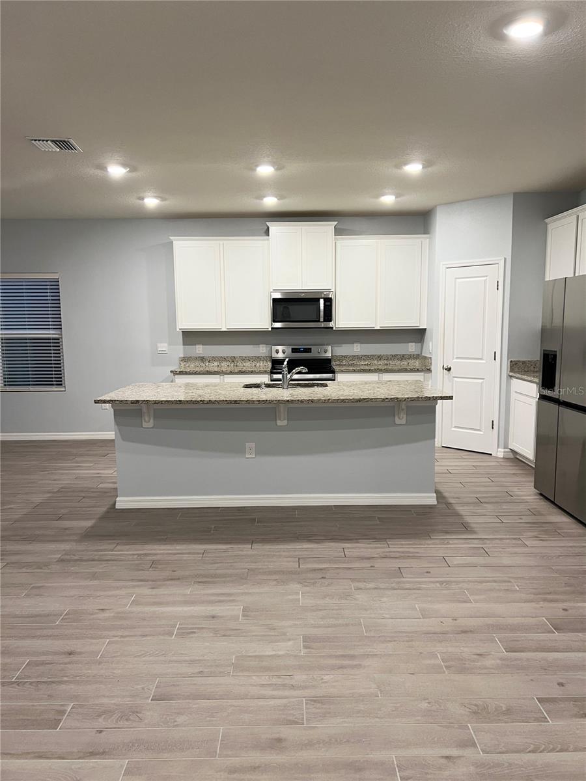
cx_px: 293
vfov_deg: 67.3
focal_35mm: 26
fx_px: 587
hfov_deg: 53.1
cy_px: 390
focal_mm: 5.7
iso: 100
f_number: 1.5
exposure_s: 1/60
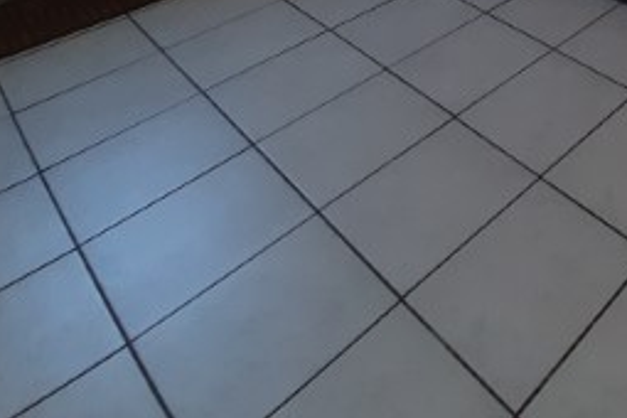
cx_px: 735
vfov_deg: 28.8
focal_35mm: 34
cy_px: -170
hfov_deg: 40.8
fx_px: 592
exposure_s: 1/50
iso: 80
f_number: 2.2
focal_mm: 1.42
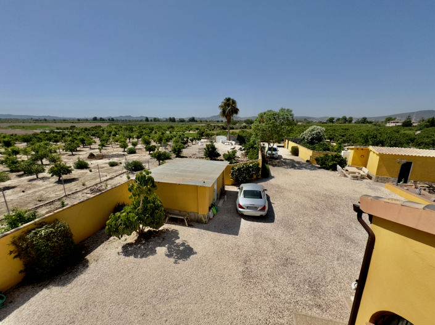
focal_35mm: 14
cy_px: 162
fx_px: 176
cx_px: 218
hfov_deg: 102.1
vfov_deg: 85.6
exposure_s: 1/2874
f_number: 2.2
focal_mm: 2.22
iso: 40
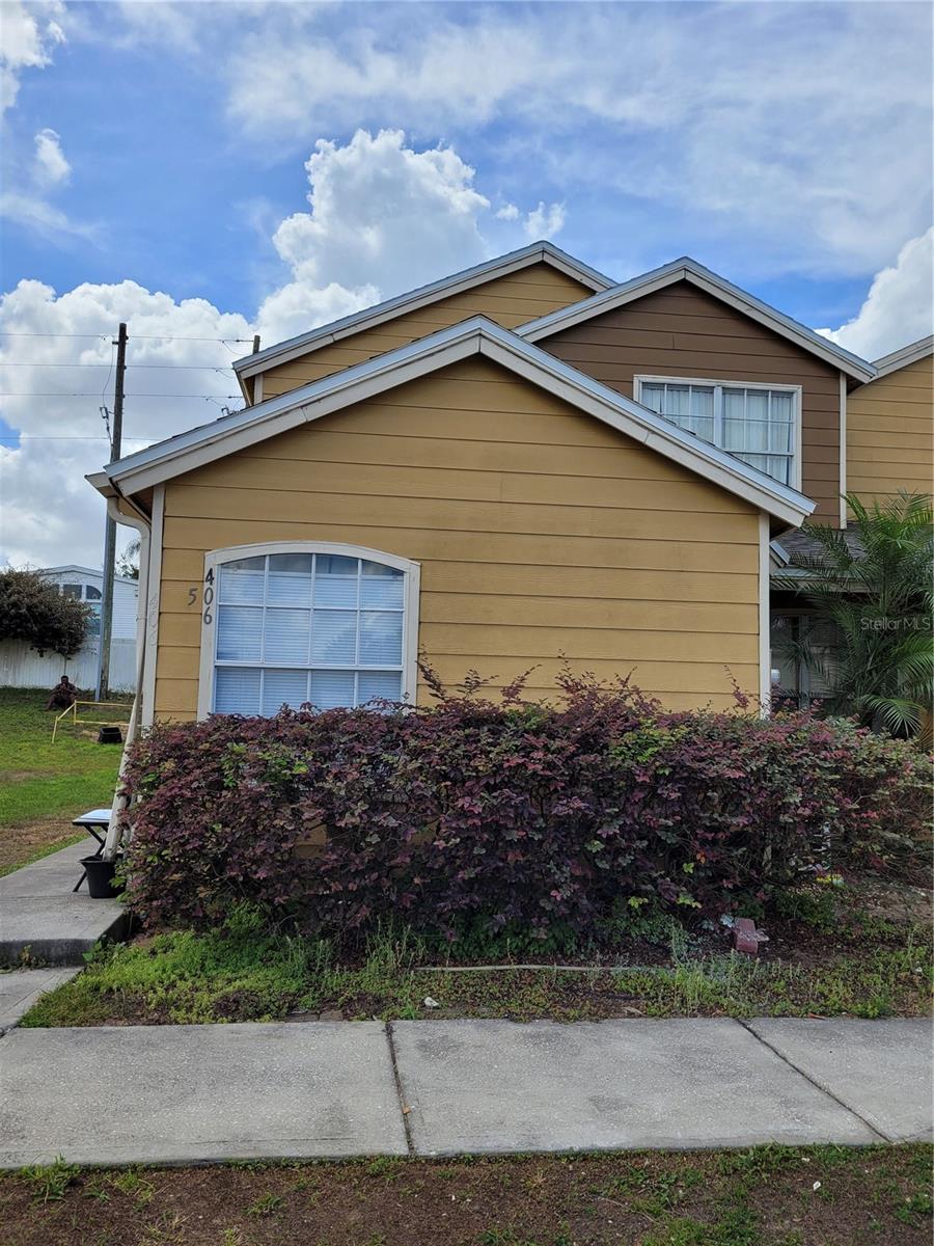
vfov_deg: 67.3
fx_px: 935
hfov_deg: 53.1
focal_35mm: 26
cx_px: 467
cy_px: 623
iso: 40
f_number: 1.8
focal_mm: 5.4
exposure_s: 1/1956
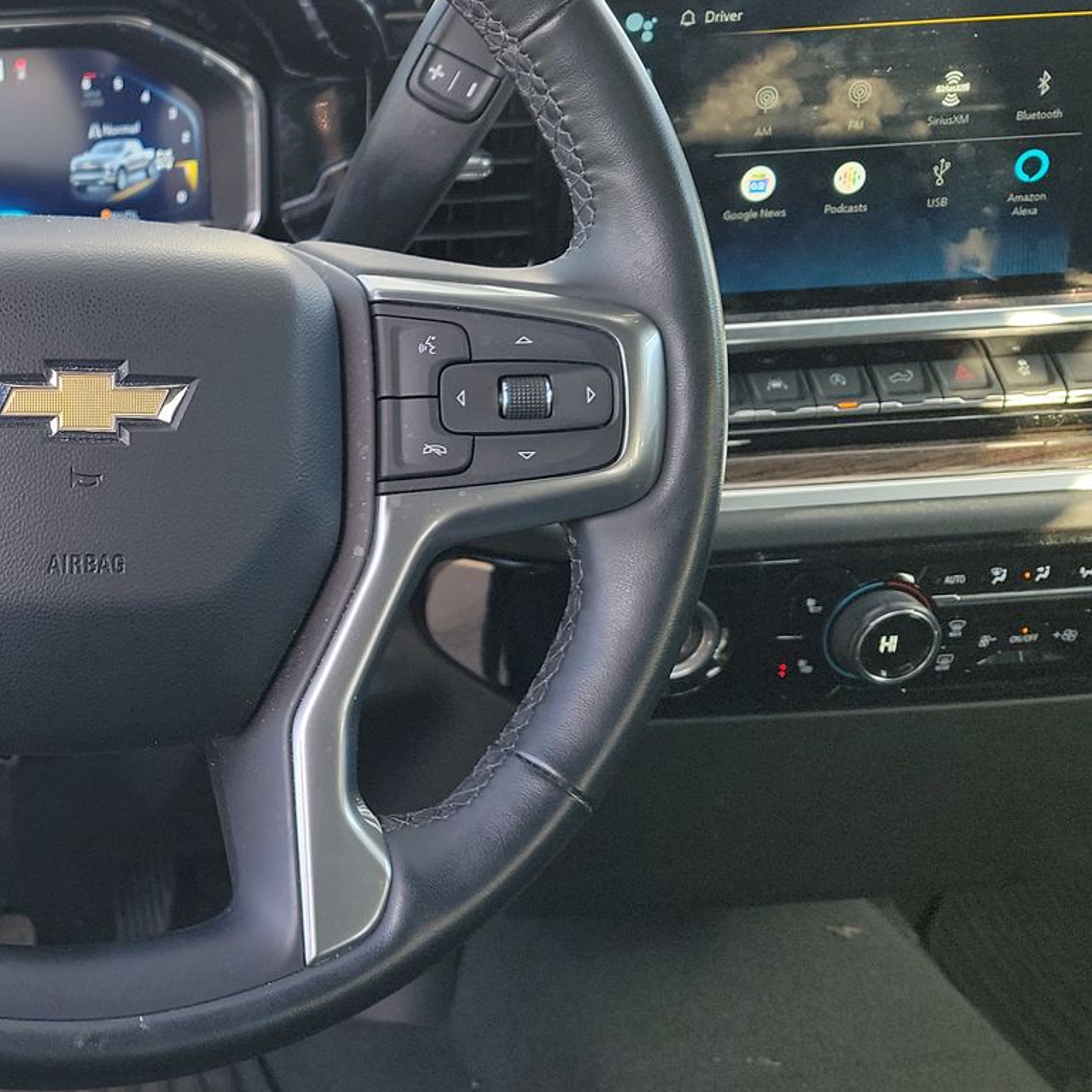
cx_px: -14
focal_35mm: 44
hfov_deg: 34.6
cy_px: 460
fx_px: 1570
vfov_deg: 38.2
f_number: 1.8
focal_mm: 6.7
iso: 85
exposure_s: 1/59
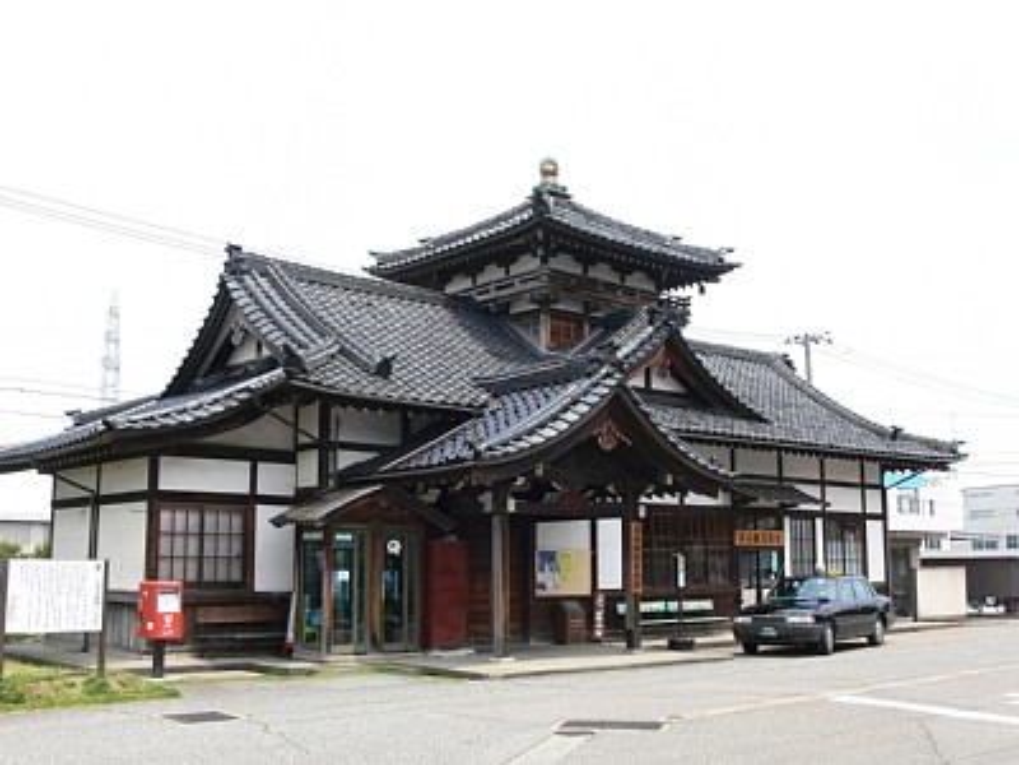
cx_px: 510
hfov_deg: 47.9
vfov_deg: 36.8
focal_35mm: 39
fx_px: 1148
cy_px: 382
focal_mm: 8.3
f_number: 5.6
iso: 80
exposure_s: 1/160
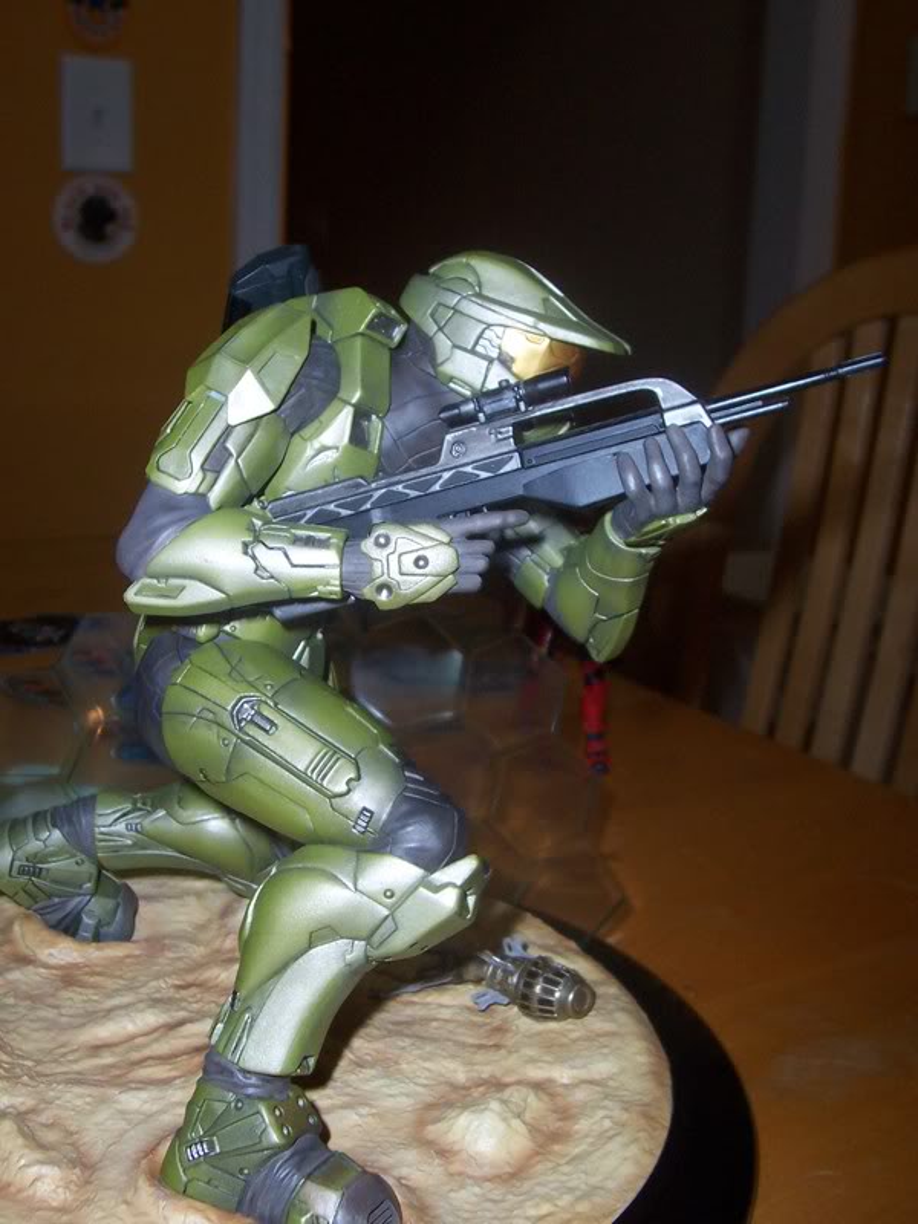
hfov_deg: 38.7
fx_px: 1308
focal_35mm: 37
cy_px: 612
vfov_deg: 50.1
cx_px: 459
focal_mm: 5.6
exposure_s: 1/60
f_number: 2.8
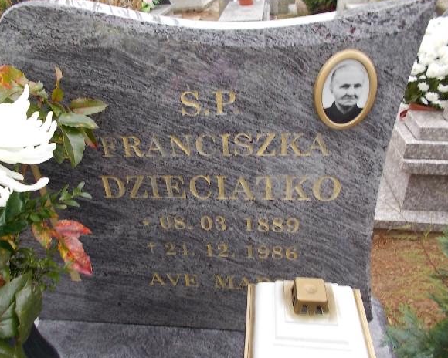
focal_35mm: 28
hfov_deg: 62.1
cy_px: 175
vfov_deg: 51.5
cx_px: 207
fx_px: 371
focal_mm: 4.6
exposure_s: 1/25
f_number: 3.2
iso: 100
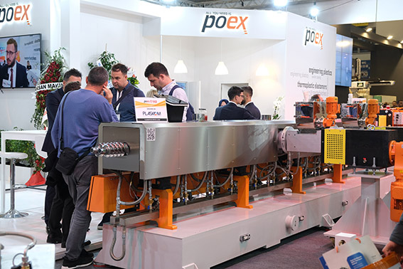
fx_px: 526
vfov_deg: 28.6
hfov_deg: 41.9
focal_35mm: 47
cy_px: 134
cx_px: 202
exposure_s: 1/125
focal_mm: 31.1
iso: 1000
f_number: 4
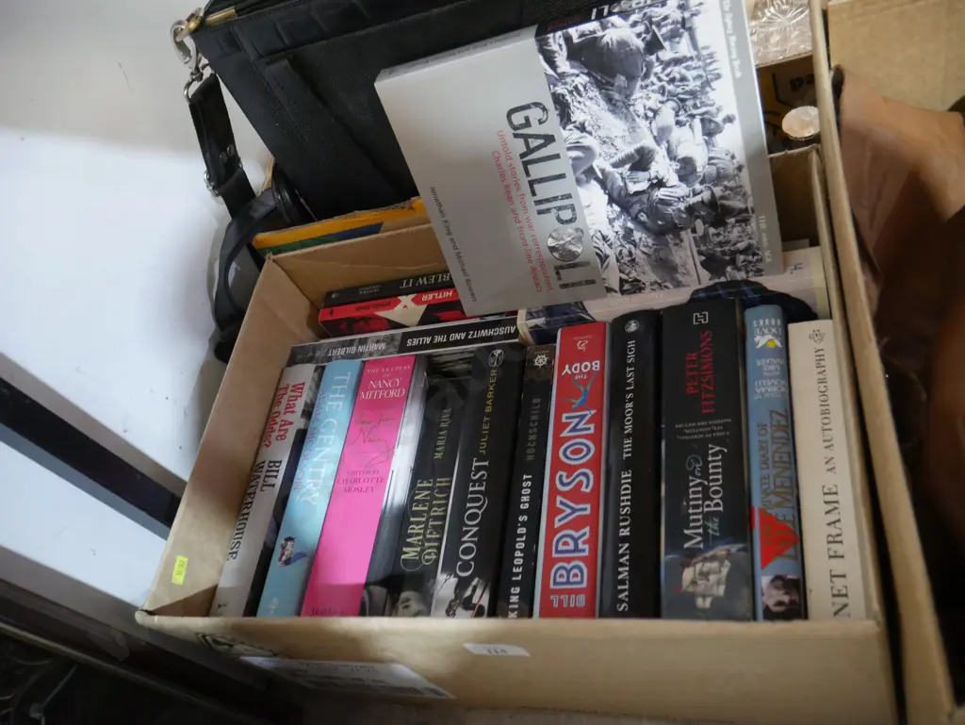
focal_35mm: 28
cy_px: 362
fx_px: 781
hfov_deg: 63.4
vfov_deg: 49.8
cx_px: 482
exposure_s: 1/40
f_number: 3.5
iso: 3200
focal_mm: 14
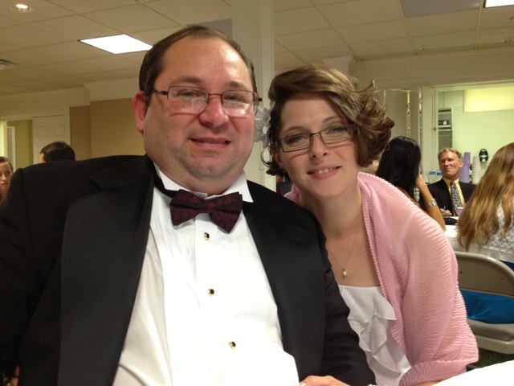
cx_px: 257
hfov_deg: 52.6
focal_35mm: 35
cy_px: 193
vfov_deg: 40.7
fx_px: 520
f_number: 2.4
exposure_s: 1/20
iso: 125
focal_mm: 4.28
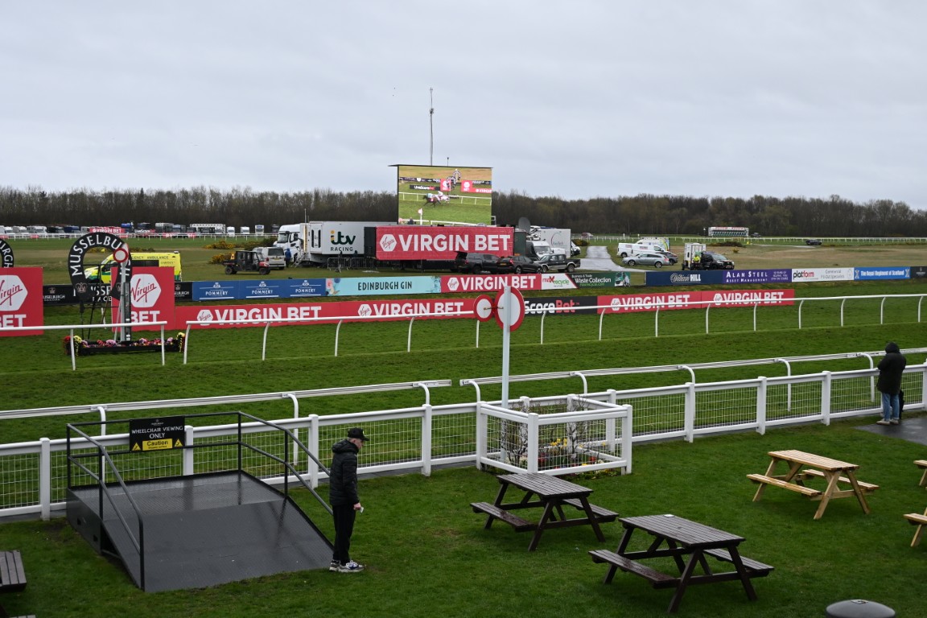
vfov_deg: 29.9
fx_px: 1159
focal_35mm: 45
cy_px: 309
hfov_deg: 43.6
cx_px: 464
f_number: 5.6
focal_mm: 30
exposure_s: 1/250
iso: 200
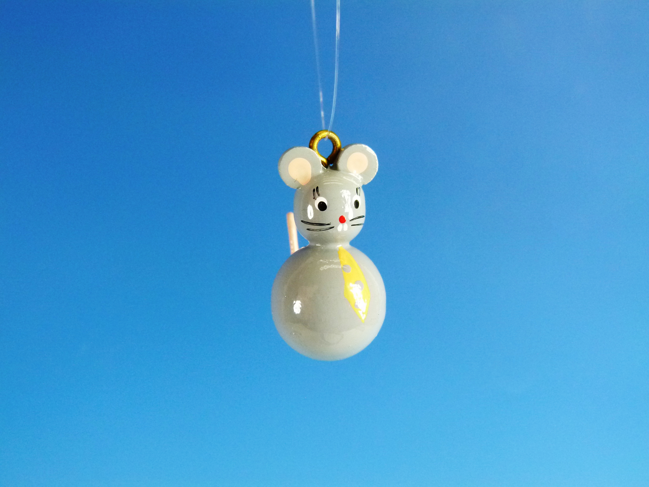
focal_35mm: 34
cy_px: 244
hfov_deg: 54.0
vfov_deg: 41.8
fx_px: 637
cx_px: 324
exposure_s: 1/400
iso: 400
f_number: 3.6
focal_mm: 6.2
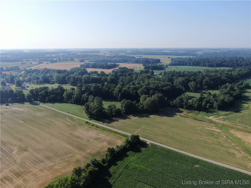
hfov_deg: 71.6
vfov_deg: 56.8
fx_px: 174
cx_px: 126
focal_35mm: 24
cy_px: 94
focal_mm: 4.39
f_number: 2.8
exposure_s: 1/1250
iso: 100
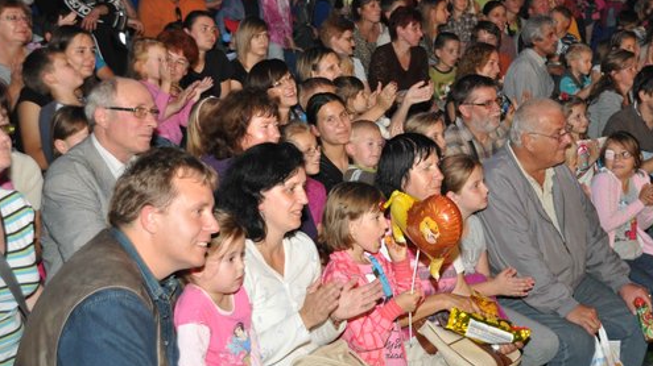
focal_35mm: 66
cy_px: 200
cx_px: 376
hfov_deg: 31.8
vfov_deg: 18.2
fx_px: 1142
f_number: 4.2
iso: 800
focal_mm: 32
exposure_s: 1/60
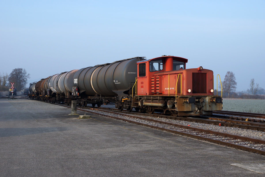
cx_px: 132
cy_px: 88
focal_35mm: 52
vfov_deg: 25.8
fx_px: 386
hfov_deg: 37.9
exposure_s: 1/200
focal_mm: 35
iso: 100
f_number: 5.6
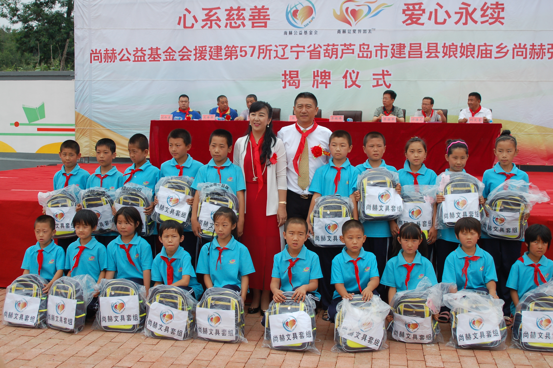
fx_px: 2417
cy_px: 184
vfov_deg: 8.7
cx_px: 276
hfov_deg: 13.1
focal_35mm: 158
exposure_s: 1/500
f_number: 5.6
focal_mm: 105
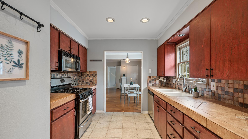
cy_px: 75
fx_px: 99
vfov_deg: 70.4
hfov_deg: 103.0
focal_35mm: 15
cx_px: 126
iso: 100
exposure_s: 1/2
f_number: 8
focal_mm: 14
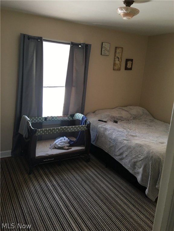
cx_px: 87
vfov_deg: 61.7
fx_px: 194
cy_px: 116
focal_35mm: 29
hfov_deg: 48.2
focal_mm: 4.15
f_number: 2.2
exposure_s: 1/15
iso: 40
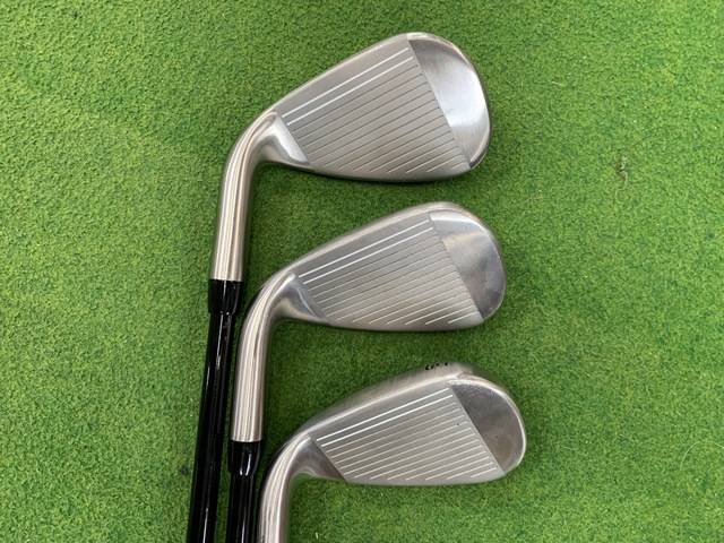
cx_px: 362
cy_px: 272
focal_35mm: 26
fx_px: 544
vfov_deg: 53.1
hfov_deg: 67.3
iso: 160
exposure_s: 1/60
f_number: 1.8
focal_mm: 4.25
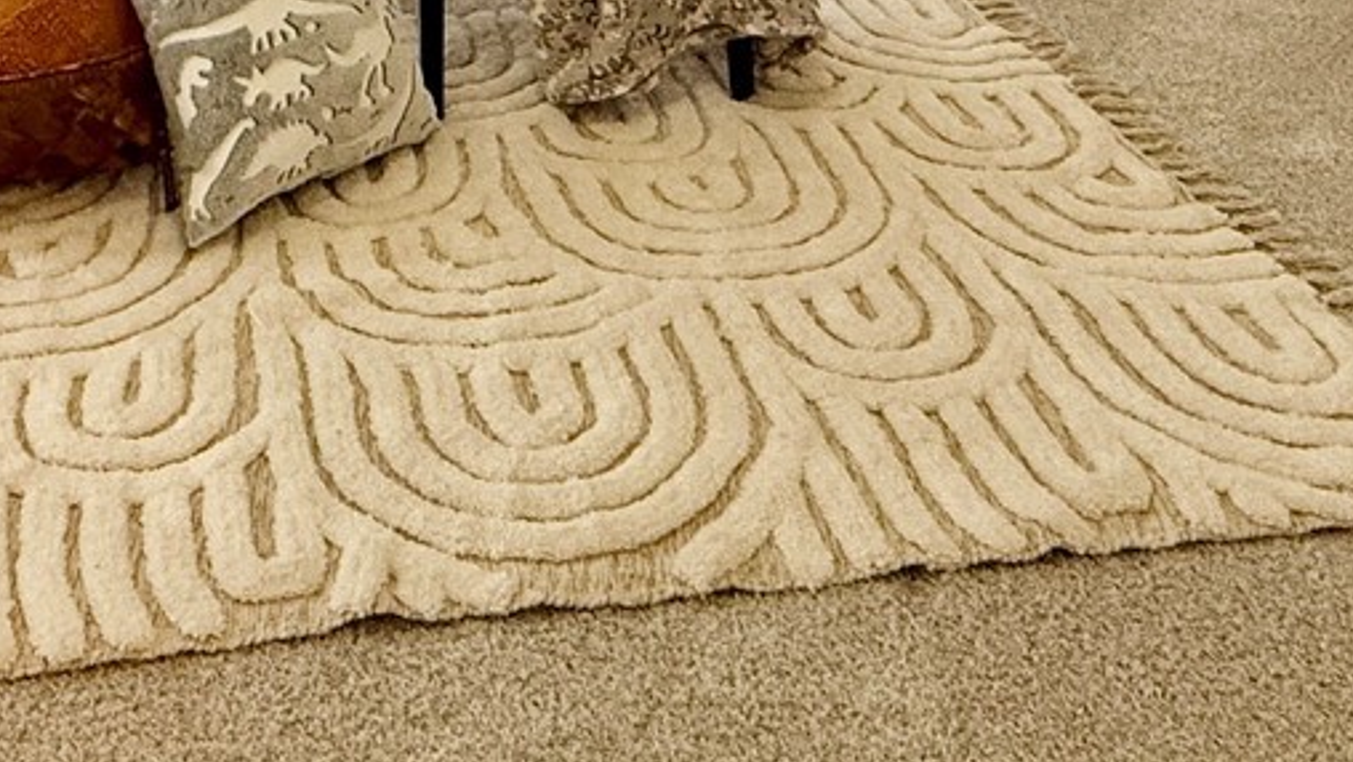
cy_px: -645
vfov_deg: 18.7
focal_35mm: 48
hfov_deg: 42.0
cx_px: 397
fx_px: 1722
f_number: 2.2
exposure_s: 1/120
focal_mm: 2.22
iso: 250
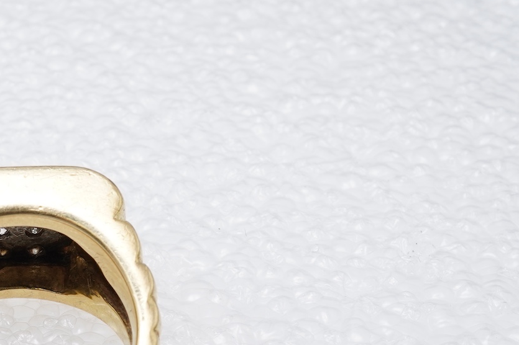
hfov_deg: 20.5
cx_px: 18
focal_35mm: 97
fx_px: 1398
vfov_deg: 14.0
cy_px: 314
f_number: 22
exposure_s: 1/125
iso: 500
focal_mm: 30
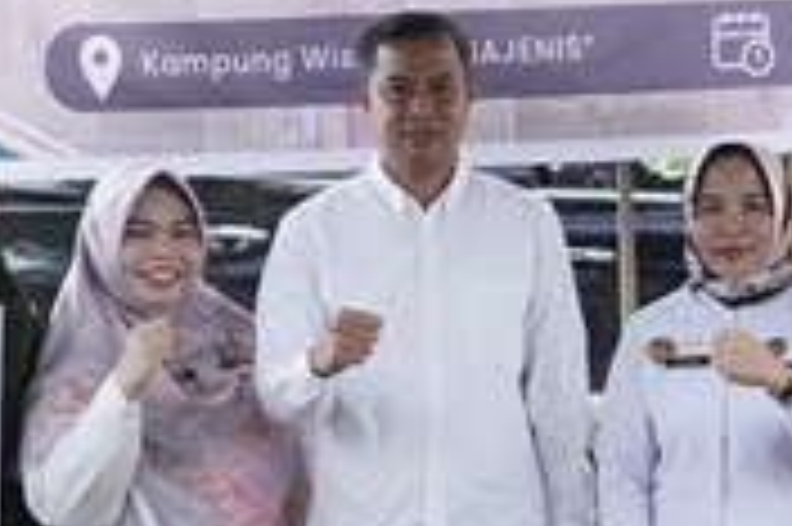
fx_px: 3363
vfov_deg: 9.0
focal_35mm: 153
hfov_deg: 13.4
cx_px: 594
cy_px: 281
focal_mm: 28
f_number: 4
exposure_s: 1/400
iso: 400
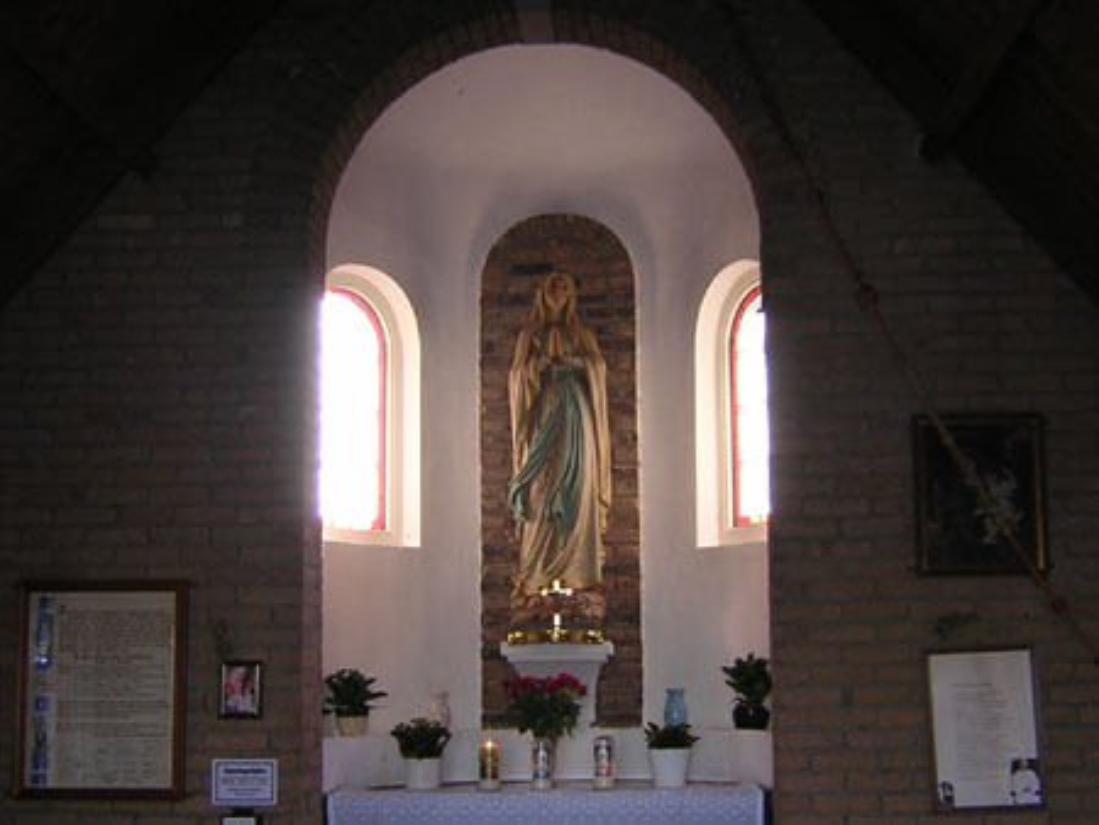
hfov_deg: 51.3
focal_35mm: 36
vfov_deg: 39.7
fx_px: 1144
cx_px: 550
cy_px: 412
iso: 100
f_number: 2.6
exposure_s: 1/30
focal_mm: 4.7
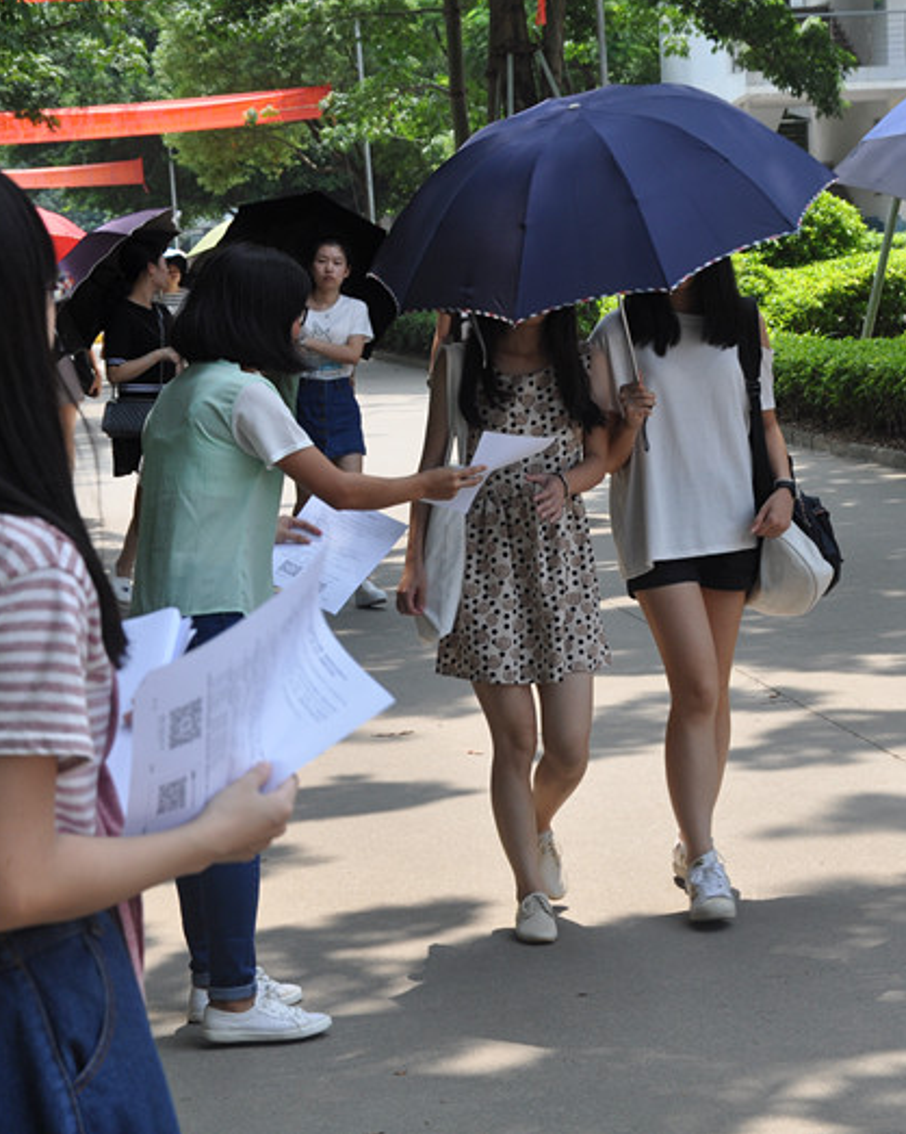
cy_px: 563
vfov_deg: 22.2
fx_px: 2884
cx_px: 613
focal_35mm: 86
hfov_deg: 17.8
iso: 200
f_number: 7.1
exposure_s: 1/200
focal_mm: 40
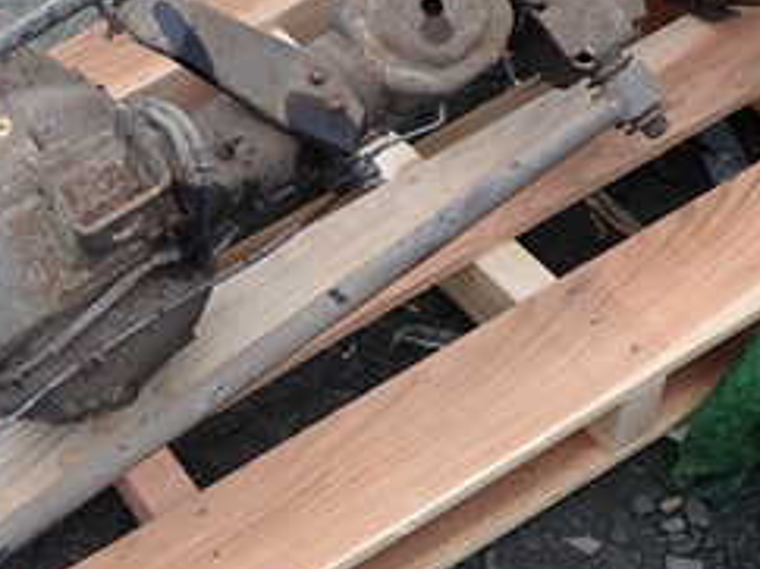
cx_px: 0
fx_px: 1360
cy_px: 289
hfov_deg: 29.2
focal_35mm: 62
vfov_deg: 23.6
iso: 100
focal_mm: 4.5
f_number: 2.8
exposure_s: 1/500
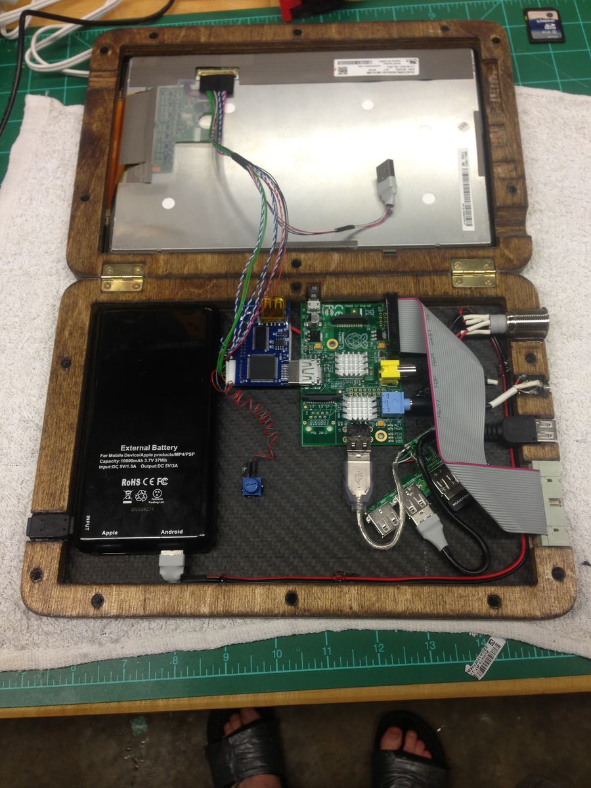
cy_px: 394
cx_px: 296
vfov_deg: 55.4
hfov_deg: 42.9
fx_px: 751
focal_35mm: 33
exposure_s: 1/40
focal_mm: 4.13
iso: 50
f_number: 2.4
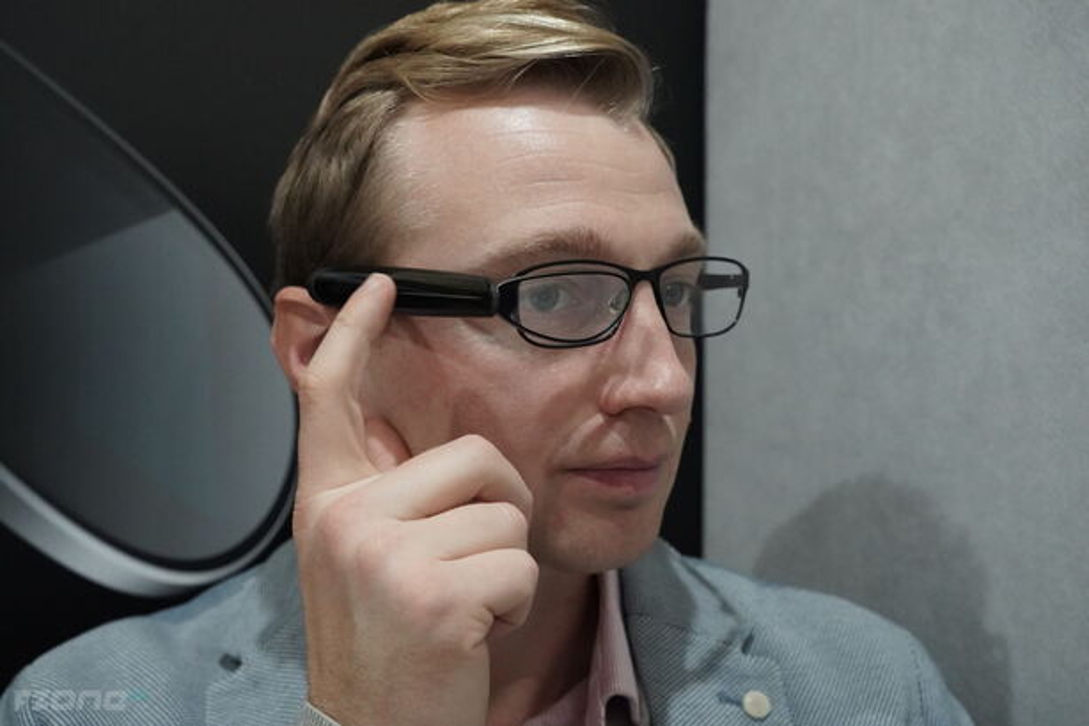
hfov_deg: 46.4
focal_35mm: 42
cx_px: 544
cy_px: 363
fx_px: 1270
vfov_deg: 31.9
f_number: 6.3
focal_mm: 42
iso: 12800
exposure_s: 1/160
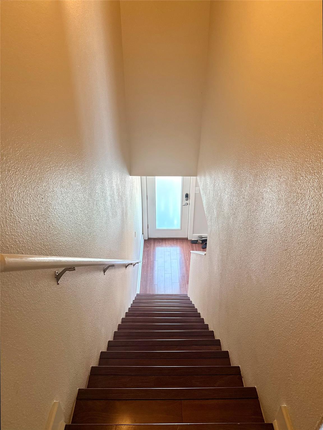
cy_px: 215
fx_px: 299
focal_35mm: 24
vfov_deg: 71.6
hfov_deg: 56.8
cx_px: 162
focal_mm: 6.76
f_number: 1.78
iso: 320
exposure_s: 1/60
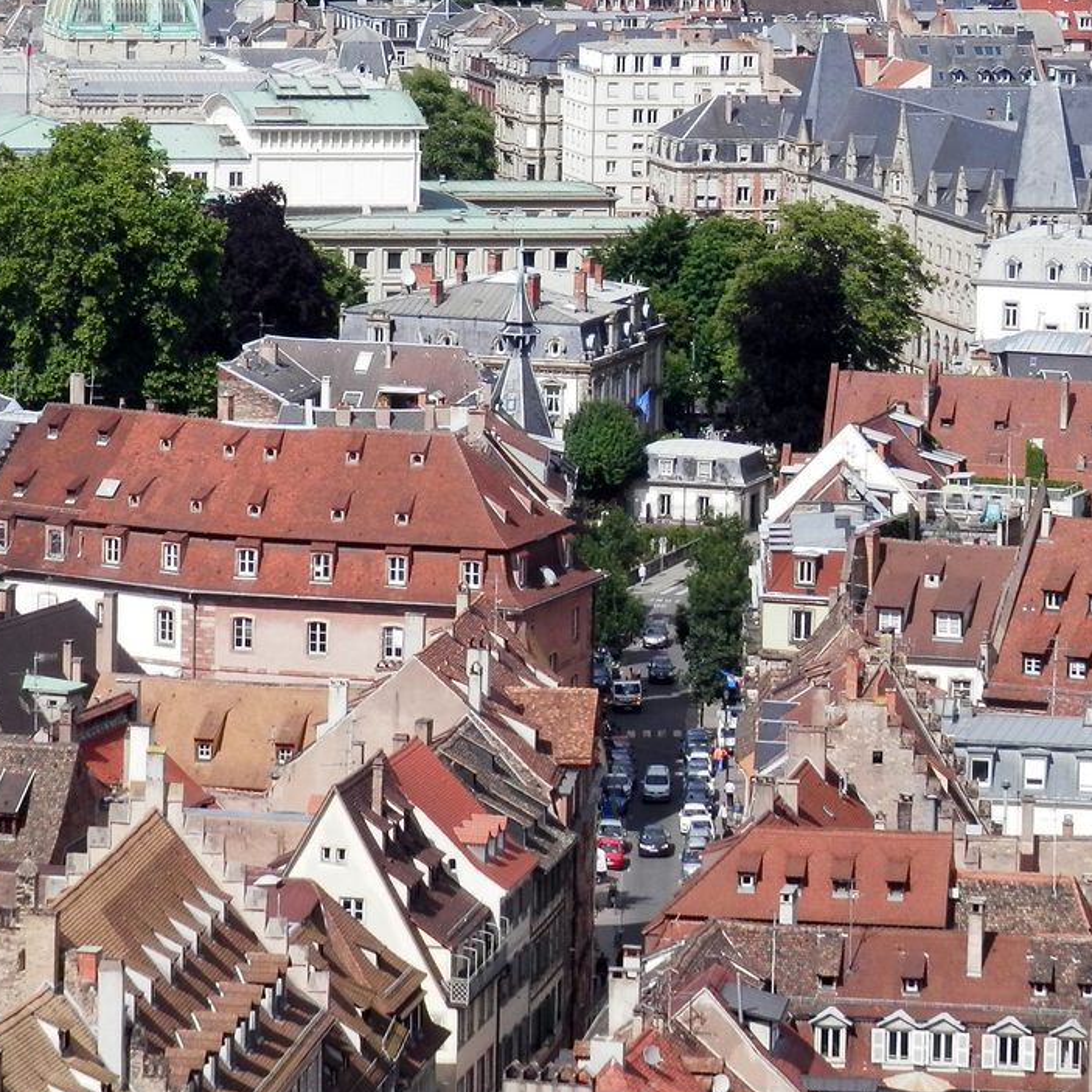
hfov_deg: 9.9
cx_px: 500
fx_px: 6317
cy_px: 253
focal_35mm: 177
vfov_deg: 9.9
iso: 80
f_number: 4.8
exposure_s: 1/500
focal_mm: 15.8
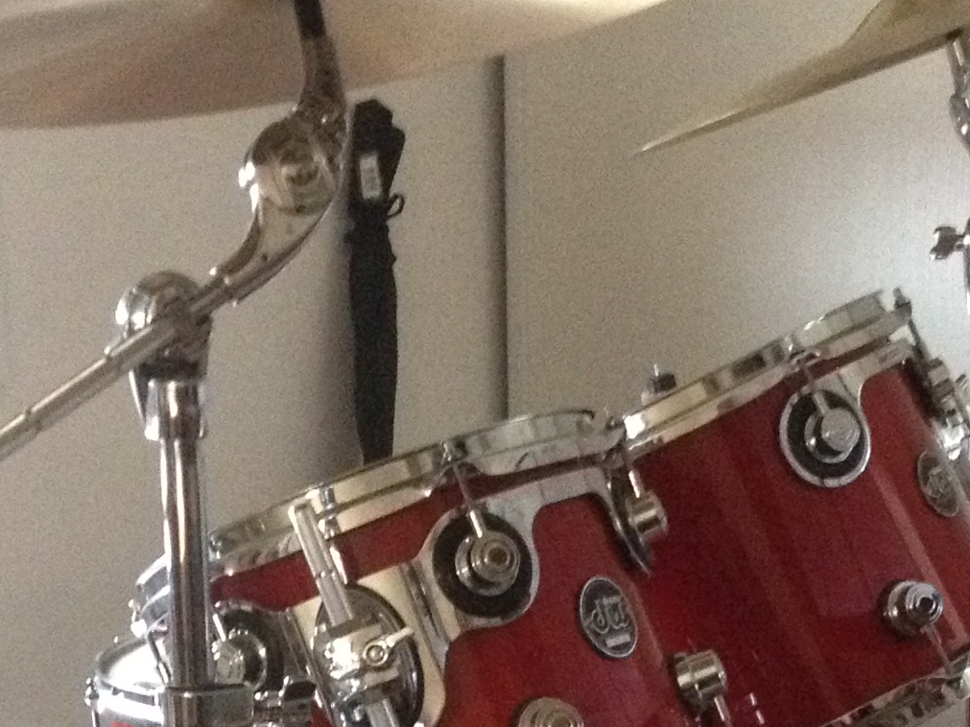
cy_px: 997
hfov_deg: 17.4
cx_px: 524
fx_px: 3166
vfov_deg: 12.6
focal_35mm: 113
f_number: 2.4
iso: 400
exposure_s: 1/17
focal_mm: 4.28
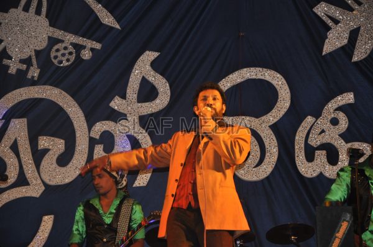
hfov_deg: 14.0
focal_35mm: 147
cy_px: 124
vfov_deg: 9.3
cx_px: 186
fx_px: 1521
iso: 800
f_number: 5.6
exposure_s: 1/60
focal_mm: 98
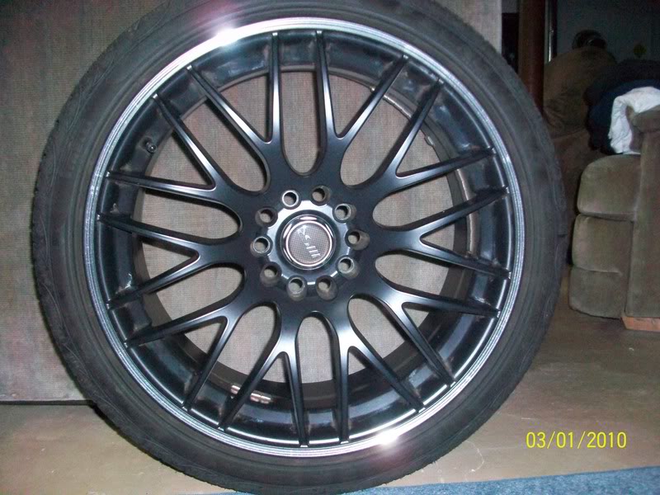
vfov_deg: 44.2
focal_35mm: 32
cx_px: 330
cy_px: 248
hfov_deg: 56.8
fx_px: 610
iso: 400
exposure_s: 1/60
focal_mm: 5.7
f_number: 2.8
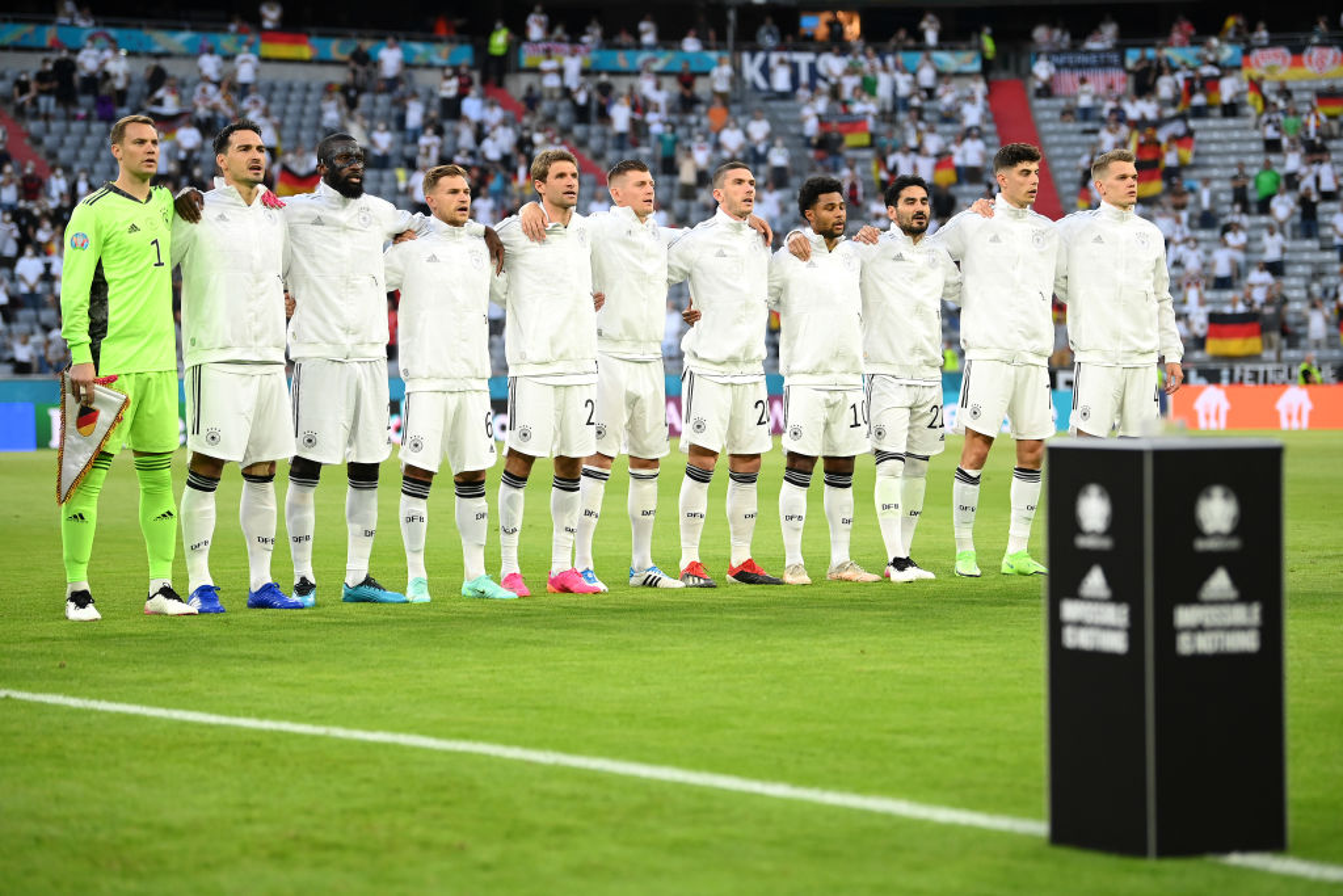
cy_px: 448
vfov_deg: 12.2
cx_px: 672
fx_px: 4179
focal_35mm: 112
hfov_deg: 18.3
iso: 3200
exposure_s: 1/2000
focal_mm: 112
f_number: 2.8
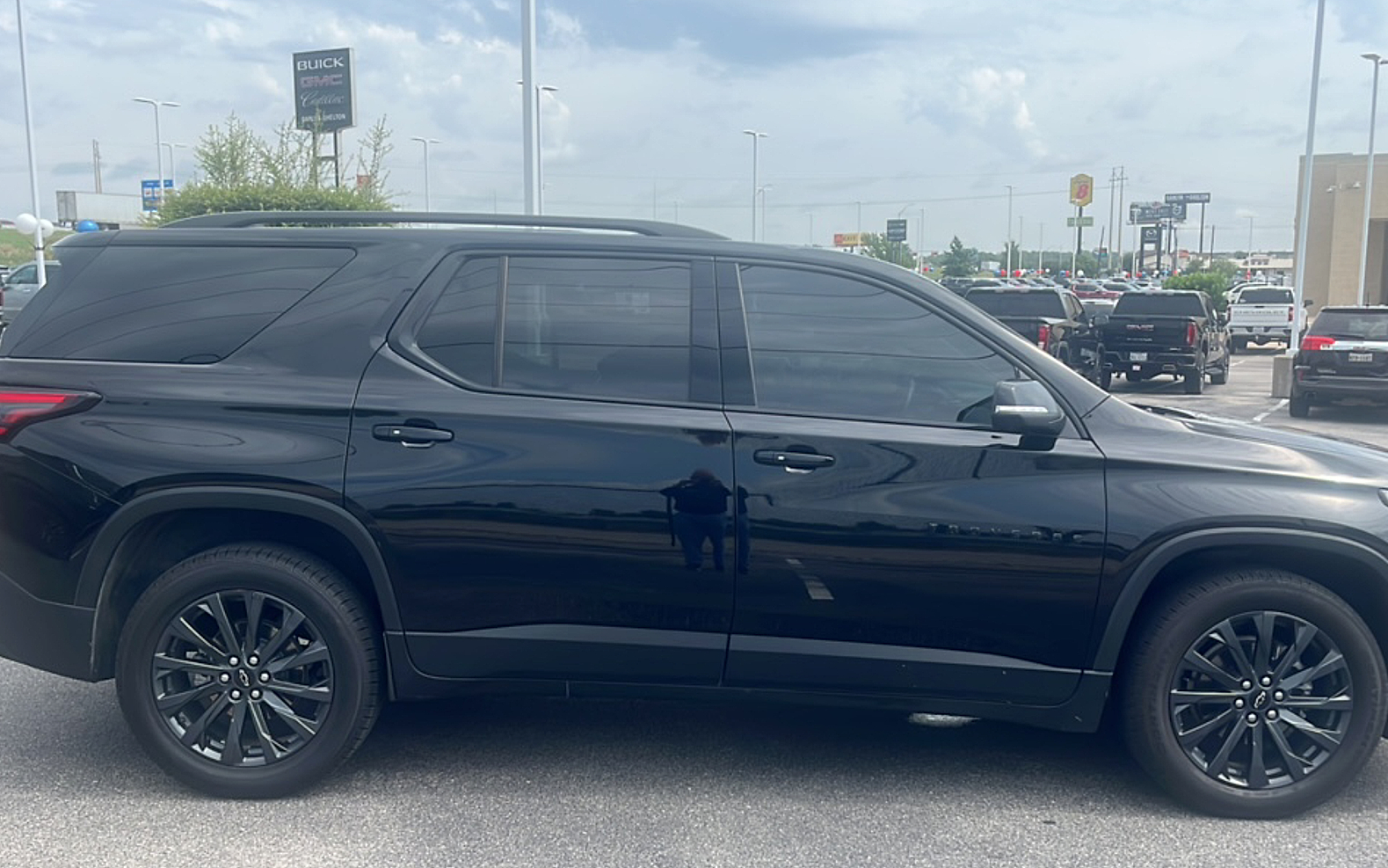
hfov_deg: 64.6
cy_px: 487
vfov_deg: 43.1
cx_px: 696
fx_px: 1097
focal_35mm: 29
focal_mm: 5.1
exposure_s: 1/2165
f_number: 1.6
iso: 50
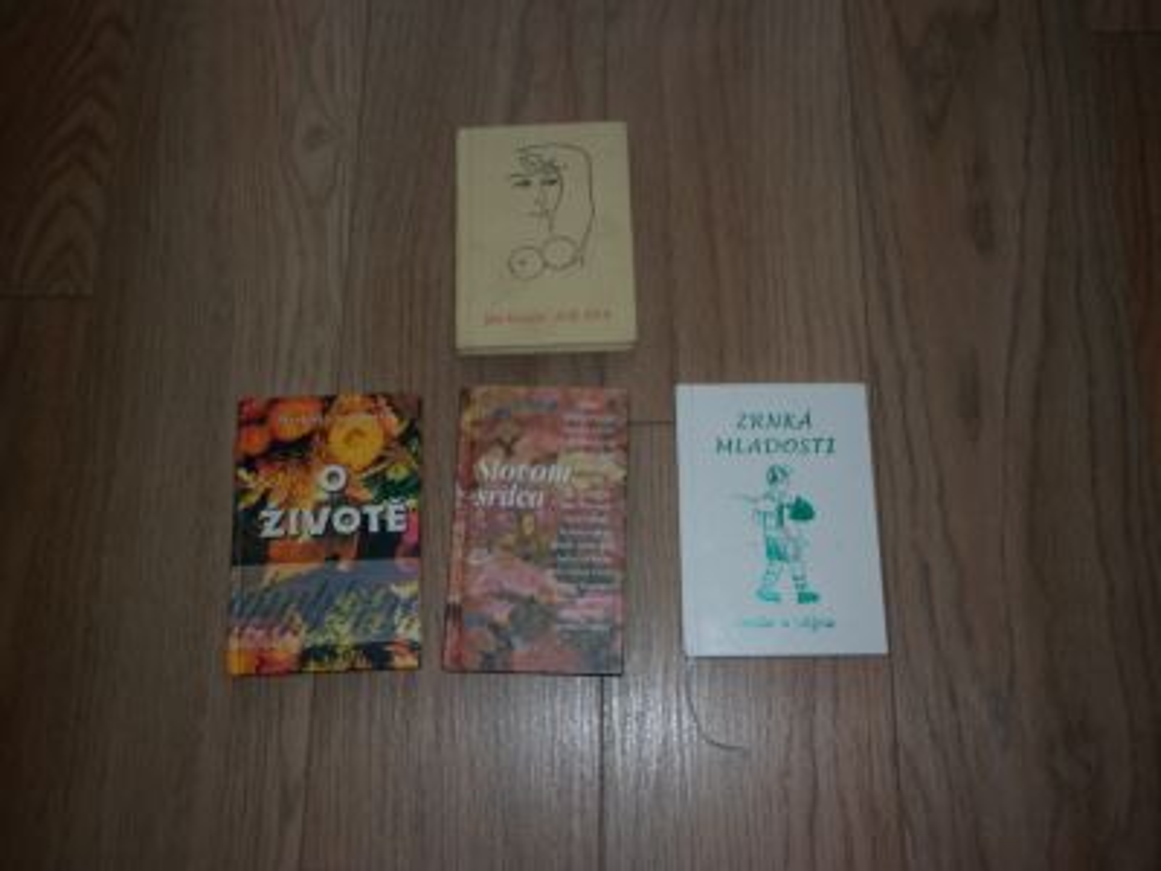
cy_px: 436
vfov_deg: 45.4
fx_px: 1040
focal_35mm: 31
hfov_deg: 58.4
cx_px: 580
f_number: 2.9
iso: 100
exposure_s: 1/30
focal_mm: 5.6
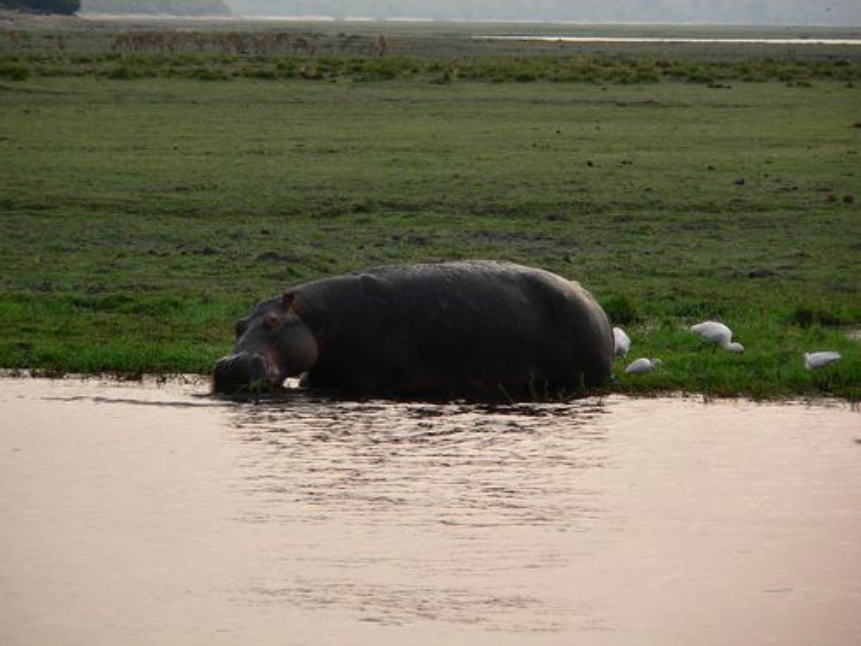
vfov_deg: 4.2
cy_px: 323
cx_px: 430
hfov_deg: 5.6
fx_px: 8805
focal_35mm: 354
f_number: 2.8
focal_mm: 58.9
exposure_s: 1/400
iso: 80
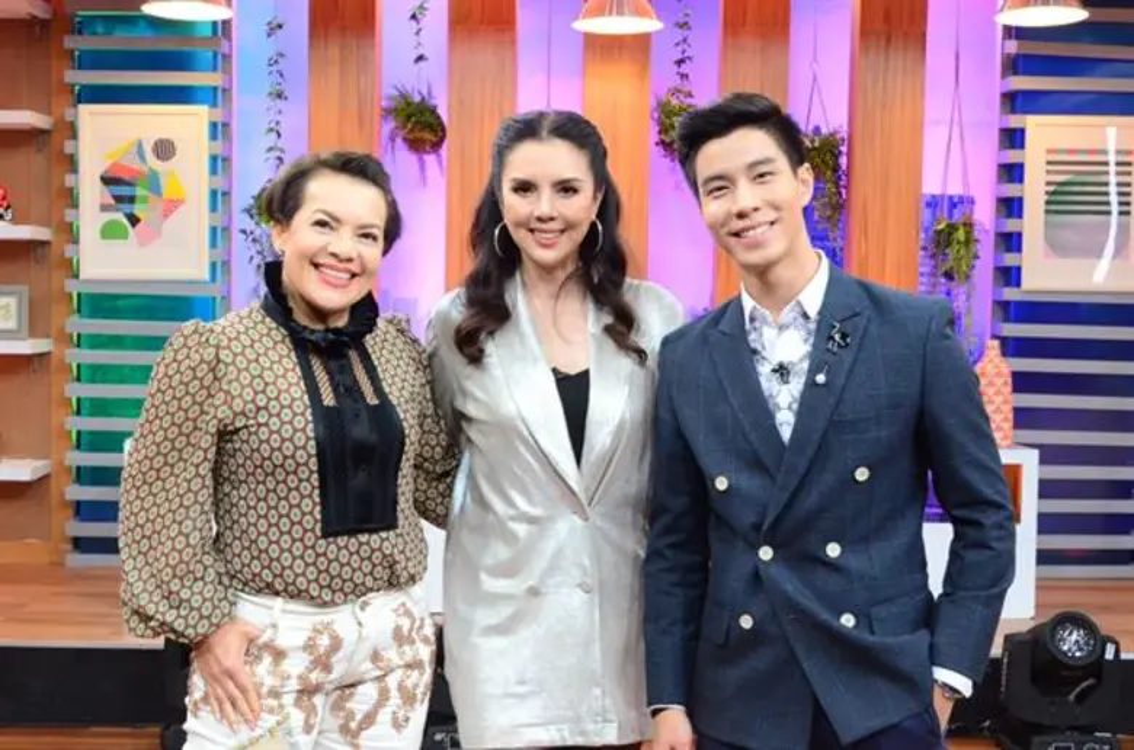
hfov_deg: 39.0
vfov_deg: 26.3
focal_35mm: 51
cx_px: 567
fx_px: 1603
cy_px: 375
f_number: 11
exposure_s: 1/30
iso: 2500
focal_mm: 34
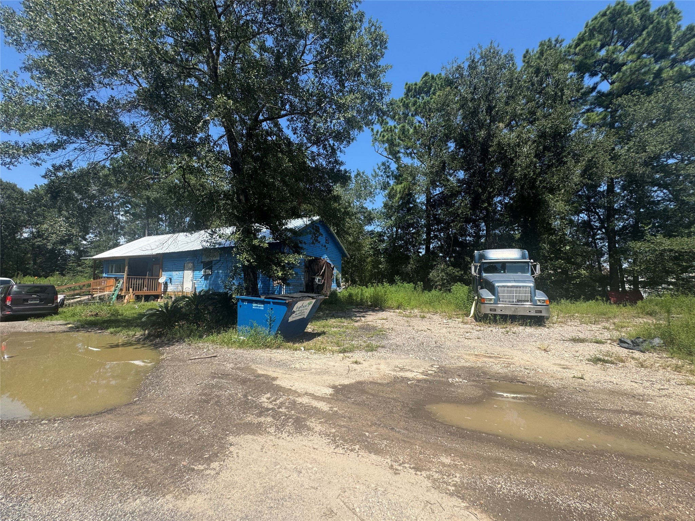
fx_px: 281
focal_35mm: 14
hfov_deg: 102.1
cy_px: 260
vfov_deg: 85.7
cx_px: 348
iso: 40
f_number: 2.2
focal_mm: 2.22
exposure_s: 1/944
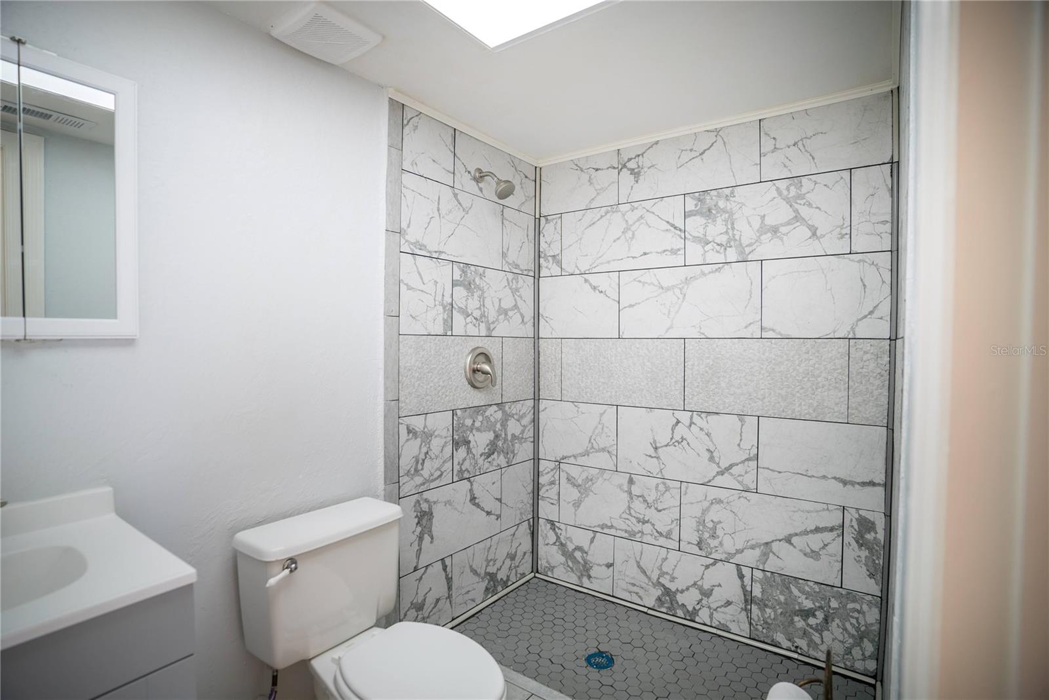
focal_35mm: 17
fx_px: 496
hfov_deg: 93.3
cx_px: 524
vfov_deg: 70.5
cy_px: 350
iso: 160
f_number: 2.8
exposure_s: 1/60
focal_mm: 17
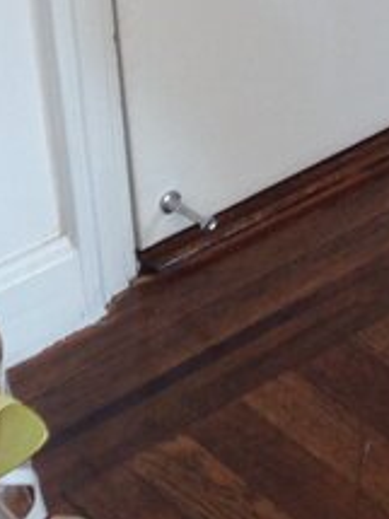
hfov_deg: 8.4
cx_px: 812
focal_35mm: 166
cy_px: -570
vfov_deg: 10.7
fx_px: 2490
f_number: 2.4
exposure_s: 1/30
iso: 50
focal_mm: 4.12
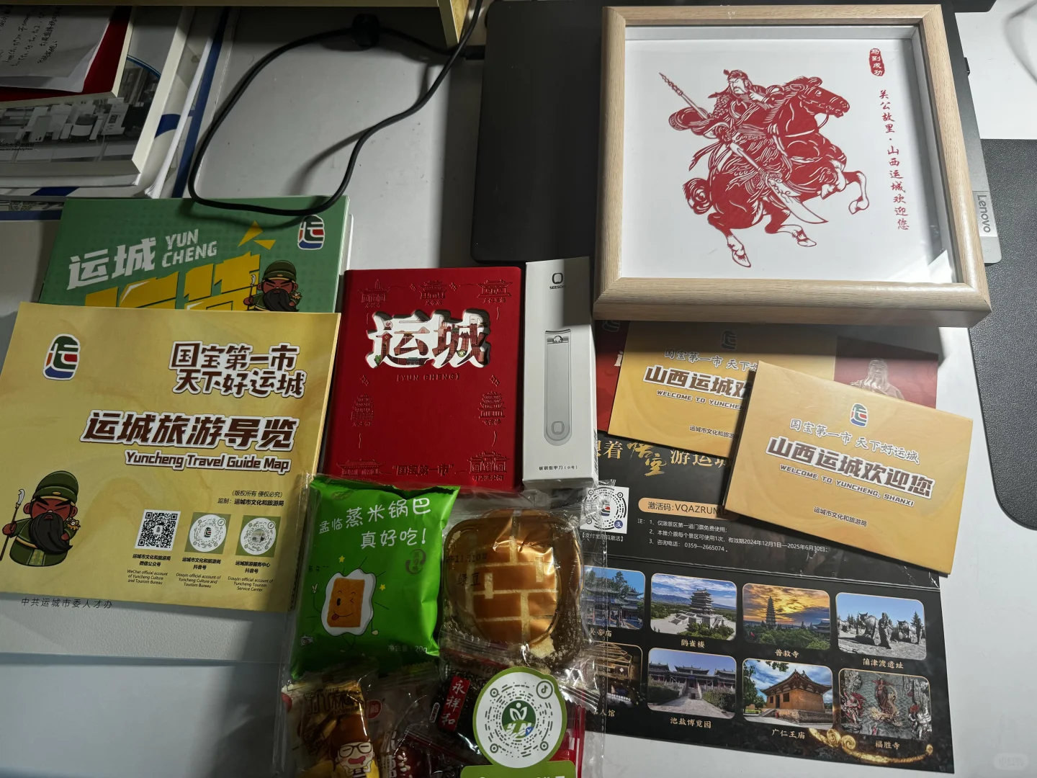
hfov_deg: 71.6
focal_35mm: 24
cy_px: 389
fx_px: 719
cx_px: 518
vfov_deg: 56.8
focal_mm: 6.76
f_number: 1.78
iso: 125
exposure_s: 1/100
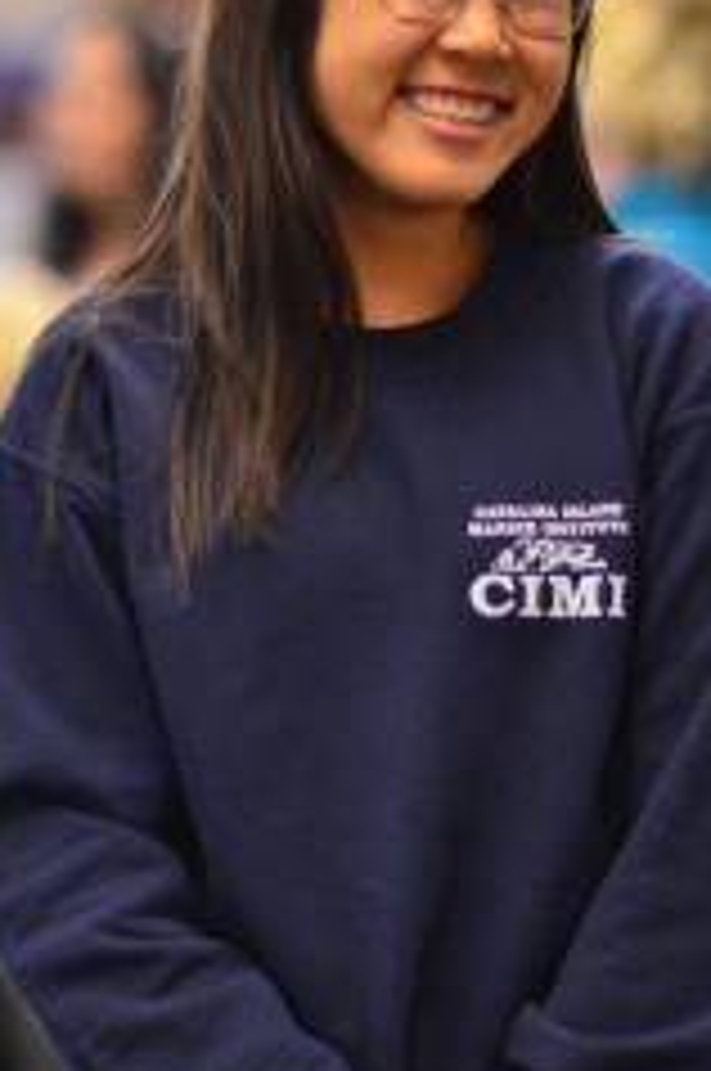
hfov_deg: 6.6
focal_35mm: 209
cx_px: 392
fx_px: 6204
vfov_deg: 9.9
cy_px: 567
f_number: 1.4
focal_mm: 85
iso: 400
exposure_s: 1/160
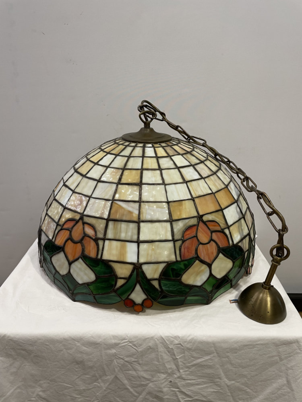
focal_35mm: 26
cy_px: 201
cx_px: 151
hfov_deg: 53.1
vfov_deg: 67.3
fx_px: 302
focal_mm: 4.2
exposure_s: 1/50
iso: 64
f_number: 1.6
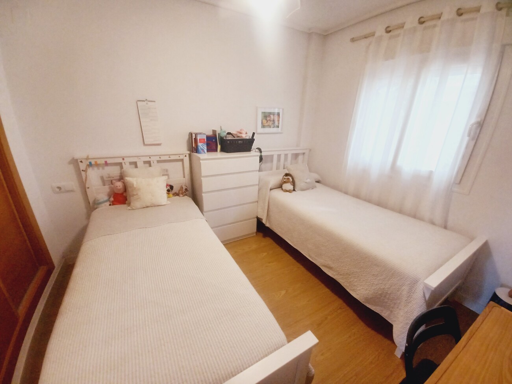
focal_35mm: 13
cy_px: 192
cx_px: 256
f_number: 2.2
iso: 125
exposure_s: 1/33
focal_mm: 1.42
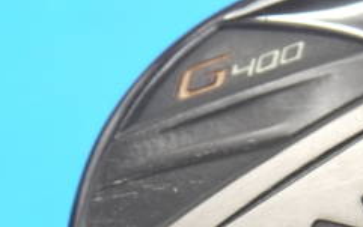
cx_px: 380
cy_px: 311
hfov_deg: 8.8
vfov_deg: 5.5
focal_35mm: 236
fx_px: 2336
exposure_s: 1/80
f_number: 5.6
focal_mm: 42
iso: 800
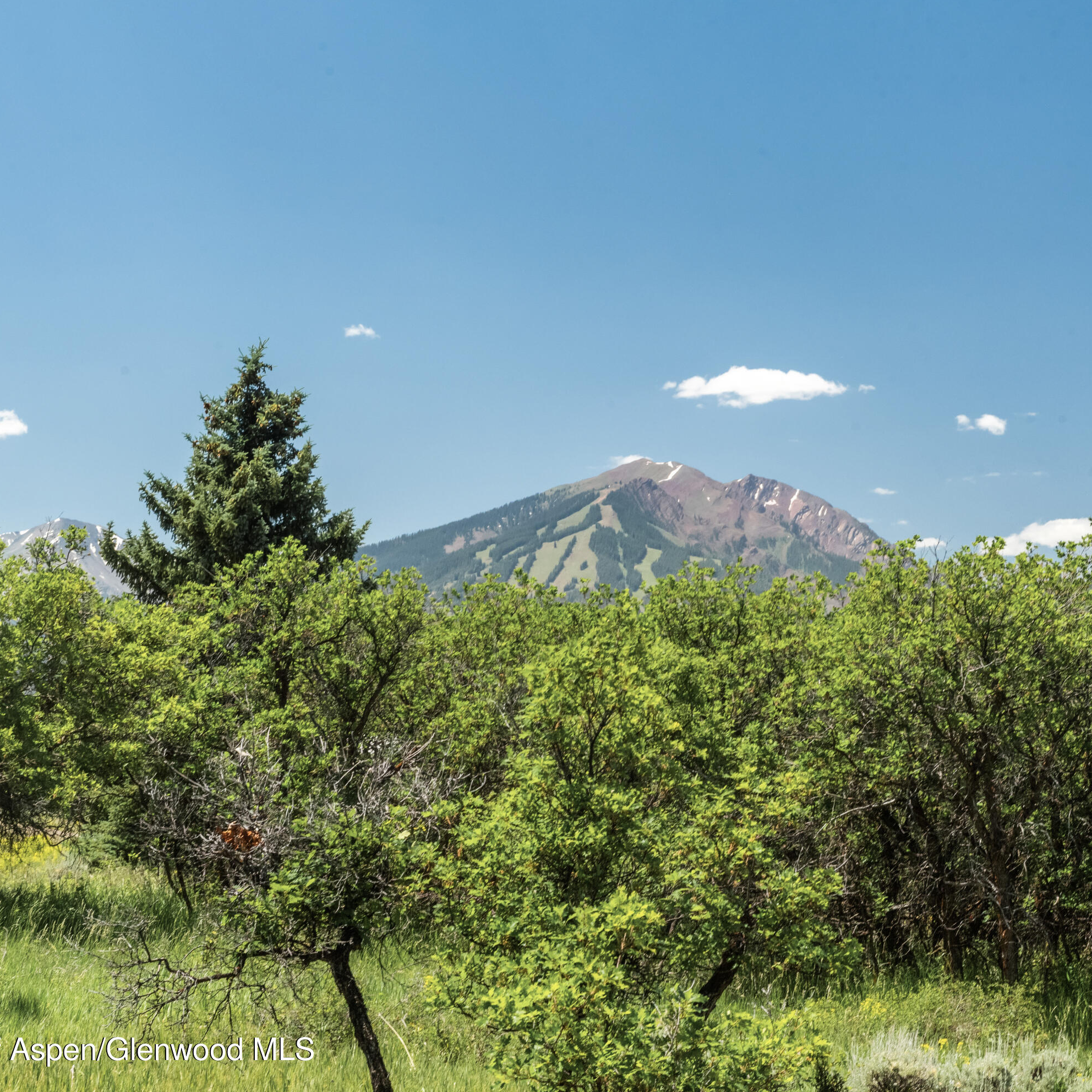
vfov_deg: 19.3
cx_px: 572
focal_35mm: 90
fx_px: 3212
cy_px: 549
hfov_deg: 19.3
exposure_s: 1/400
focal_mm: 70
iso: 1250
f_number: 16
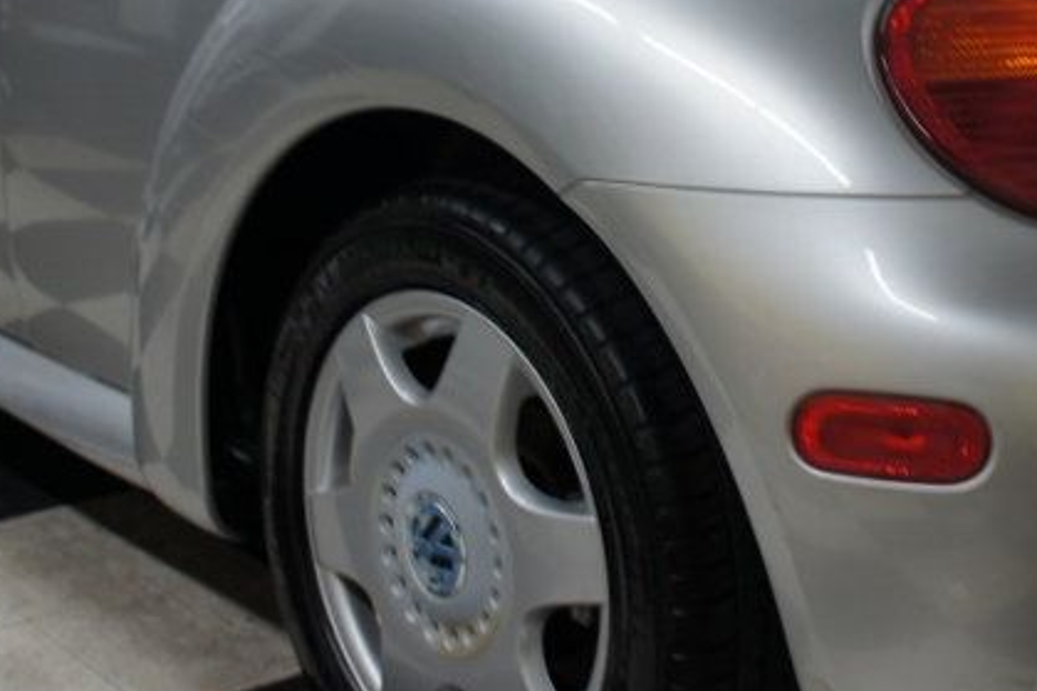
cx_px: 676
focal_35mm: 66
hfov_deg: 30.3
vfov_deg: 20.2
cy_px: 90
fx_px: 1900
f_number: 4
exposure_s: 1/30
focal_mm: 18
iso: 200
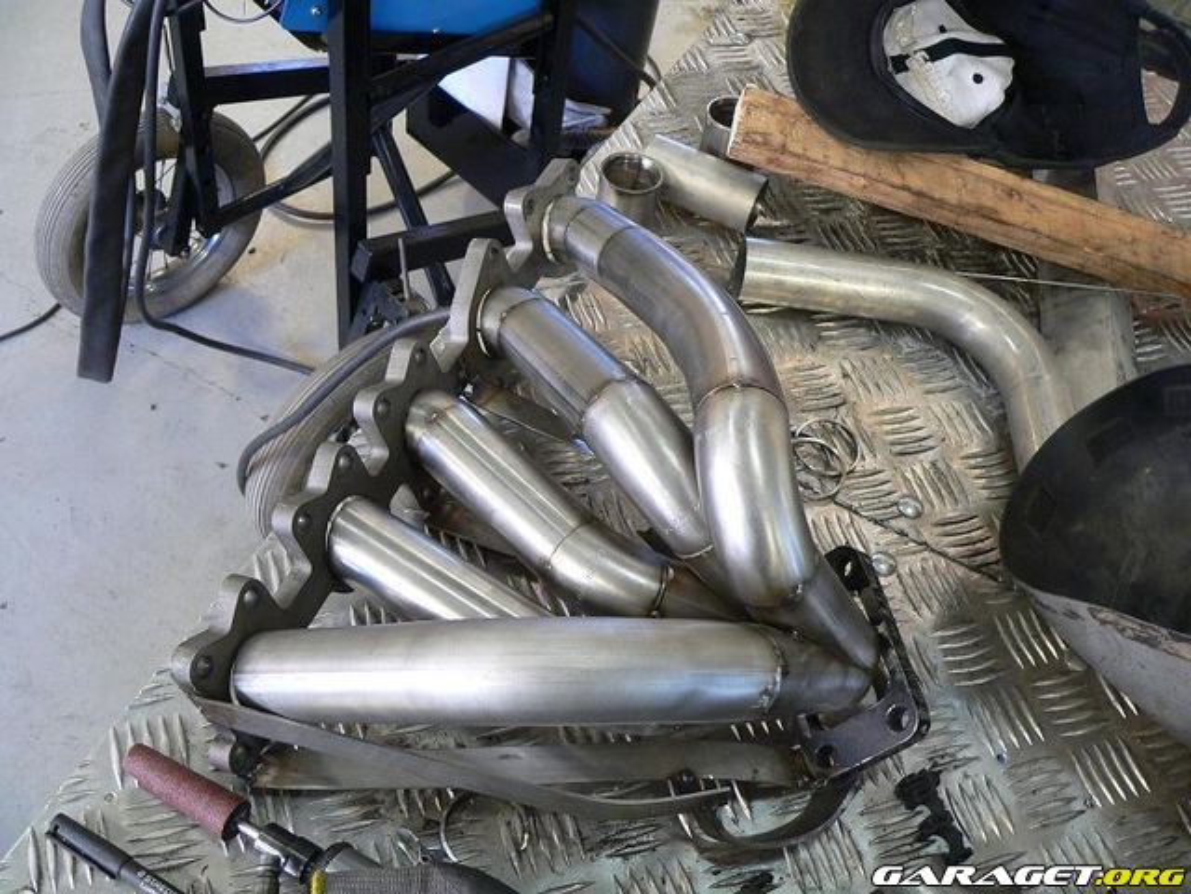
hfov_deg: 51.4
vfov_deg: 39.7
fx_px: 1239
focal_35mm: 36
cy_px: 447
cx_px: 596
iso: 200
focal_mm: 6
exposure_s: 1/13
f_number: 2.8
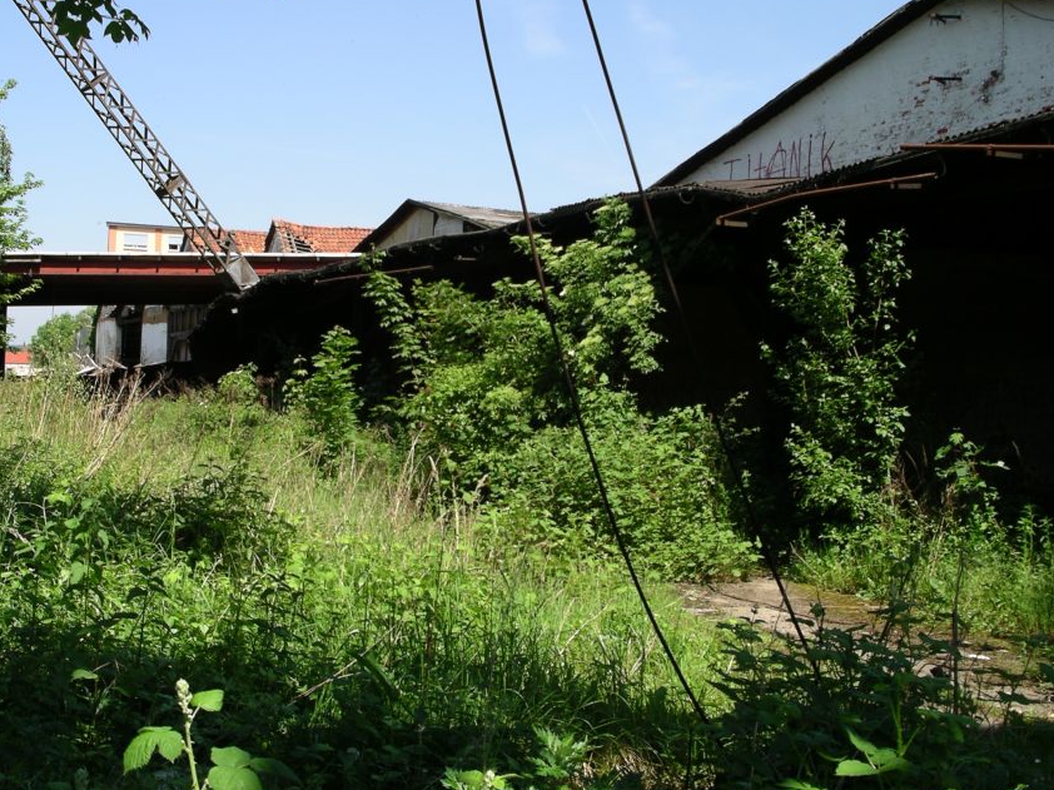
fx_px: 1370
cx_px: 436
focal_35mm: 45
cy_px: 323
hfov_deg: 41.9
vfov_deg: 32.1
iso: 64
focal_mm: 7.8
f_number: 5
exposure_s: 1/320
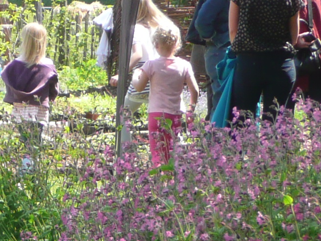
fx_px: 2487
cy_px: 227
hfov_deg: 7.3
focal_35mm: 268
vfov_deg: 5.5
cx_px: -33
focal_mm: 10.2
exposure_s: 1/160
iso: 100
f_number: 4.5
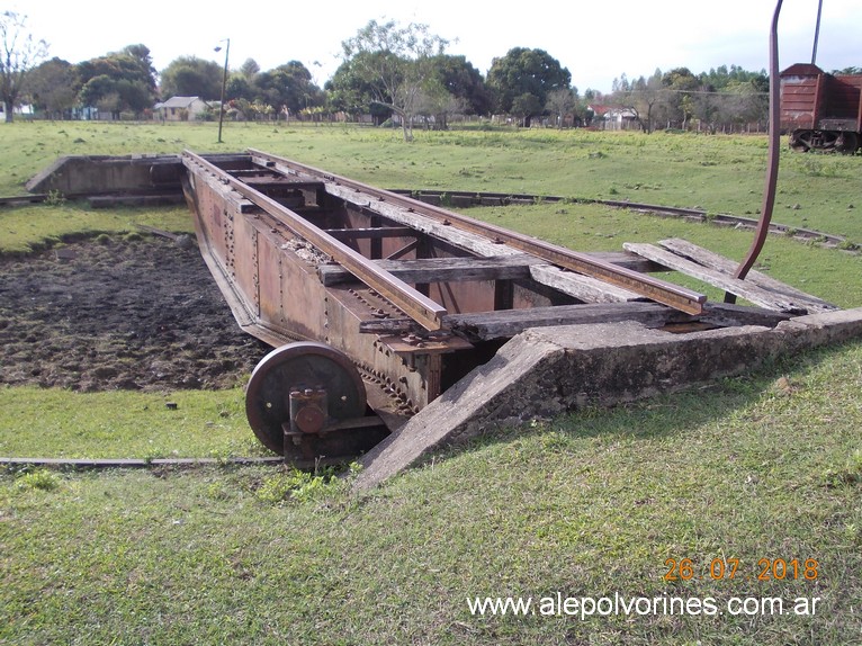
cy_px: 323
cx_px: 431
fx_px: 946
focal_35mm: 38
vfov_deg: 37.7
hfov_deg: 49.0
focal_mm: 5.3
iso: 80
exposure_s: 1/500
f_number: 3.1
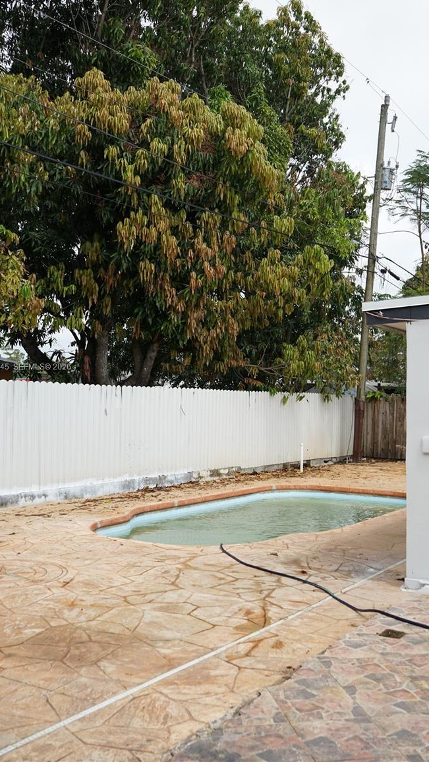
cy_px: 367
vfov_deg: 52.8
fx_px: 768
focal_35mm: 38
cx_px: 229
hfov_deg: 31.2
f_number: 7.1
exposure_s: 1/250
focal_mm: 35
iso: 100
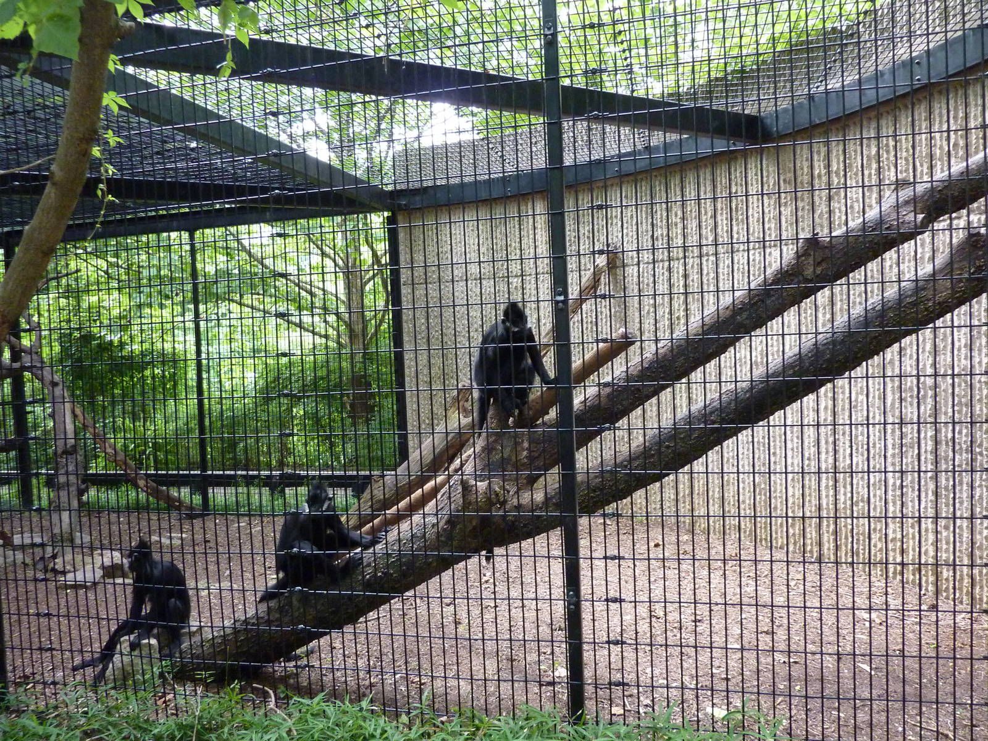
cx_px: 494
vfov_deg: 54.9
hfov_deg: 69.4
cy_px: 370
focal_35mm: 25
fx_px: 714
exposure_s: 1/125
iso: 400
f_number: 3.3
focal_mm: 4.1
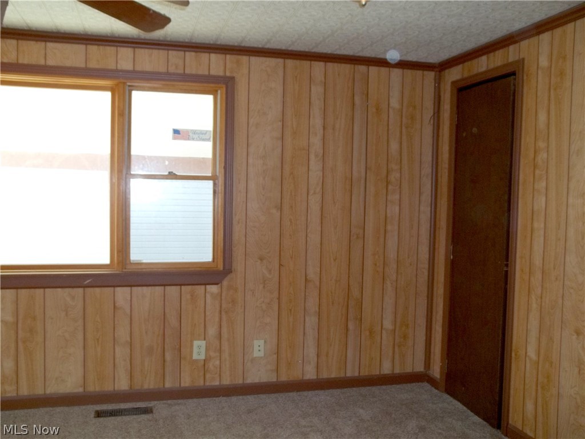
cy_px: 220
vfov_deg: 42.9
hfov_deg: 55.4
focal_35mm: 33
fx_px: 558
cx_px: 292
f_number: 3.3
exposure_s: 1/50
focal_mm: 5.9
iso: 100
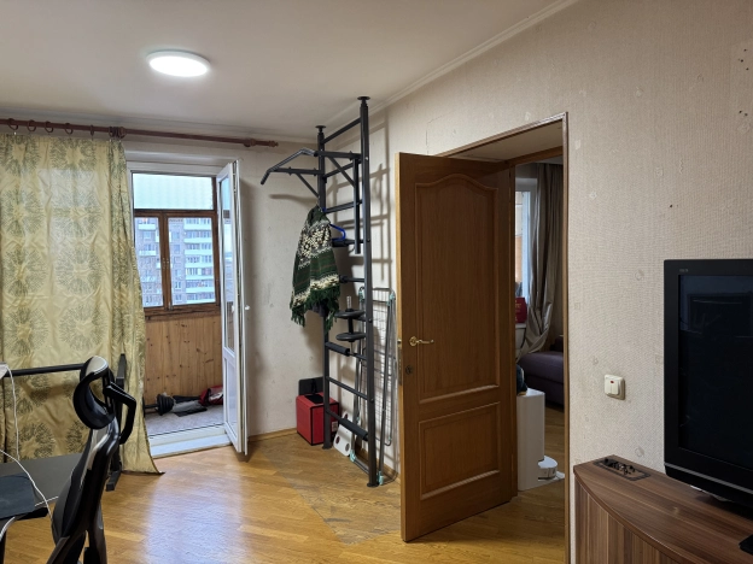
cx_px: 376
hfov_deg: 71.6
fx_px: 522
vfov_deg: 56.8
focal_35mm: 24
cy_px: 282
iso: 200
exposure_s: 1/50
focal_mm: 6.76
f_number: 1.78
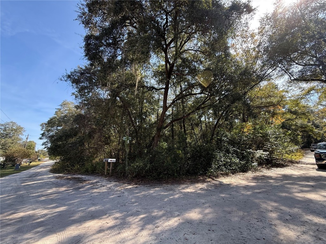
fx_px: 132
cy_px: 122
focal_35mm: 14
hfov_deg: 102.1
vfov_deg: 85.7
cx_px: 163
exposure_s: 1/310
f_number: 2.2
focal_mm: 2.22
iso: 64
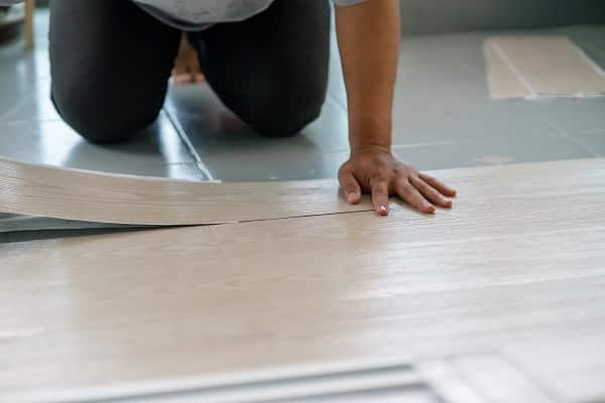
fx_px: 1428
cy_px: 202
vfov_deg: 16.1
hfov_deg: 23.9
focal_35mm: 85
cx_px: 302
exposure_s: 1/3200
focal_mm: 85
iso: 2500
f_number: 2.2
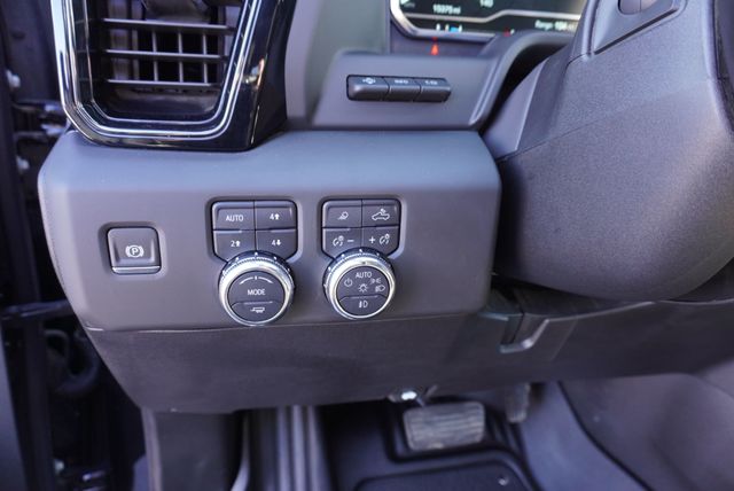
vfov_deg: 53.2
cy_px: 246
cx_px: 367
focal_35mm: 24
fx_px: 490
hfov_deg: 73.7
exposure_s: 1/60
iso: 640
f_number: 4
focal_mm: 16
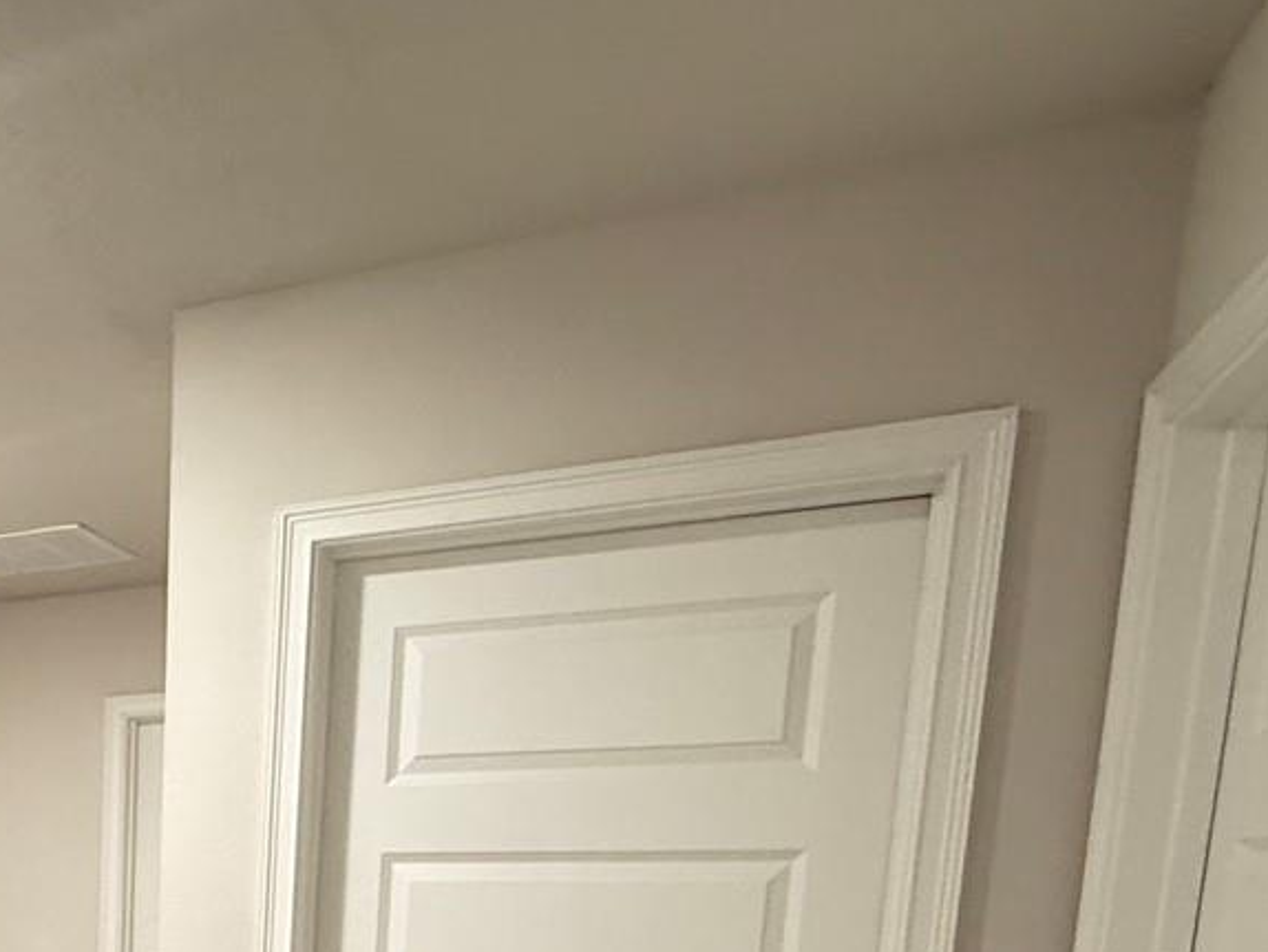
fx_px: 1429
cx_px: -99
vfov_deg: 31.6
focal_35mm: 39
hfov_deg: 39.8
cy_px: 1104
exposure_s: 1/60
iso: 500
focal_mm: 2.22
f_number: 2.2
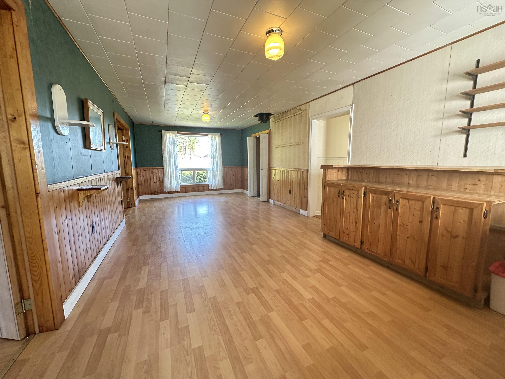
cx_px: 252
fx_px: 204
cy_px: 190
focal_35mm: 14
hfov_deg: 102.1
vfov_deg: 85.7
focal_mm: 2.22
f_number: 2.2
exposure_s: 1/60
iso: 200
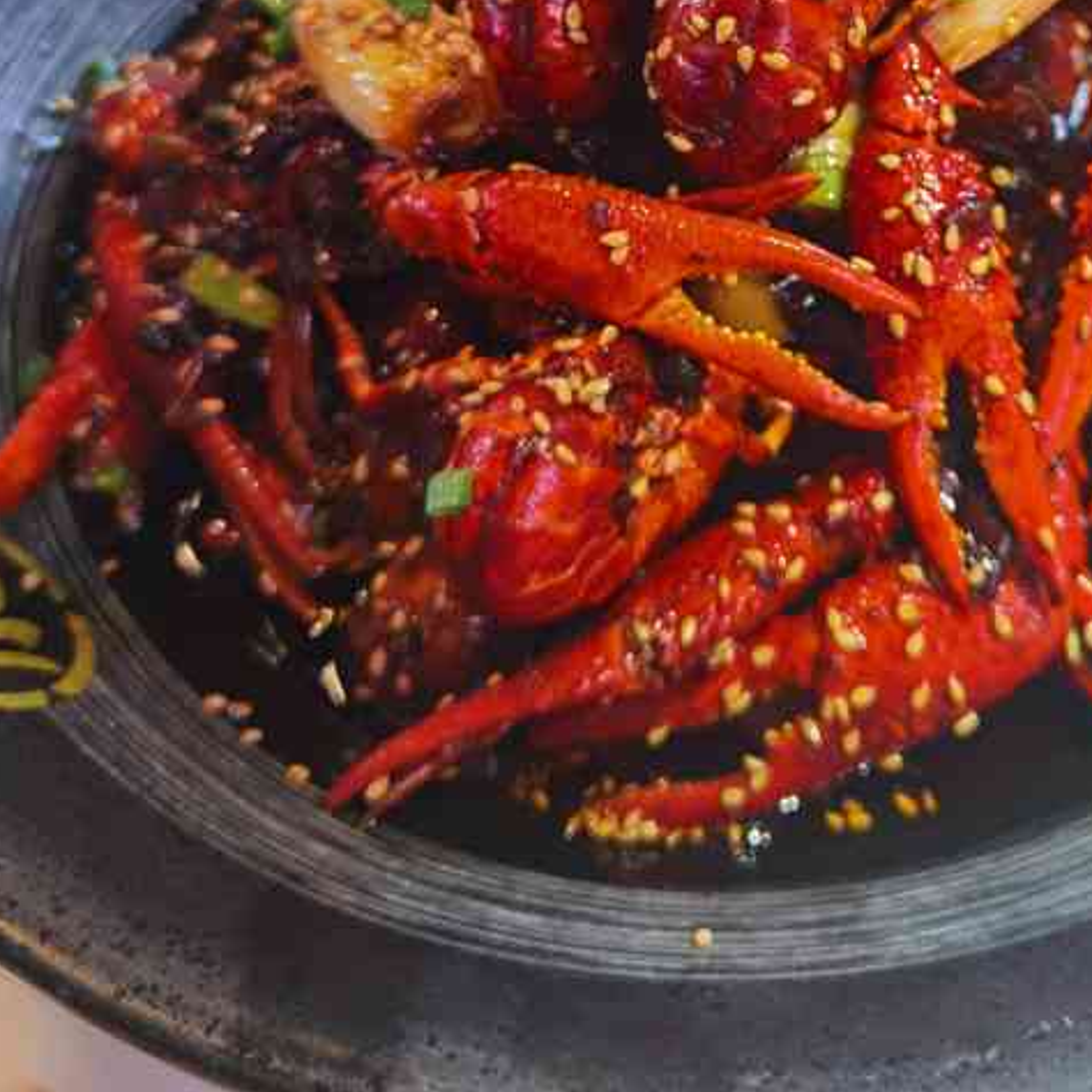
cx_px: 751
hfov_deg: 35.6
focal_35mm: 47
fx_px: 1677
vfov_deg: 33.7
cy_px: 68
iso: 100
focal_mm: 6.71
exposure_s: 1/50
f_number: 1.9
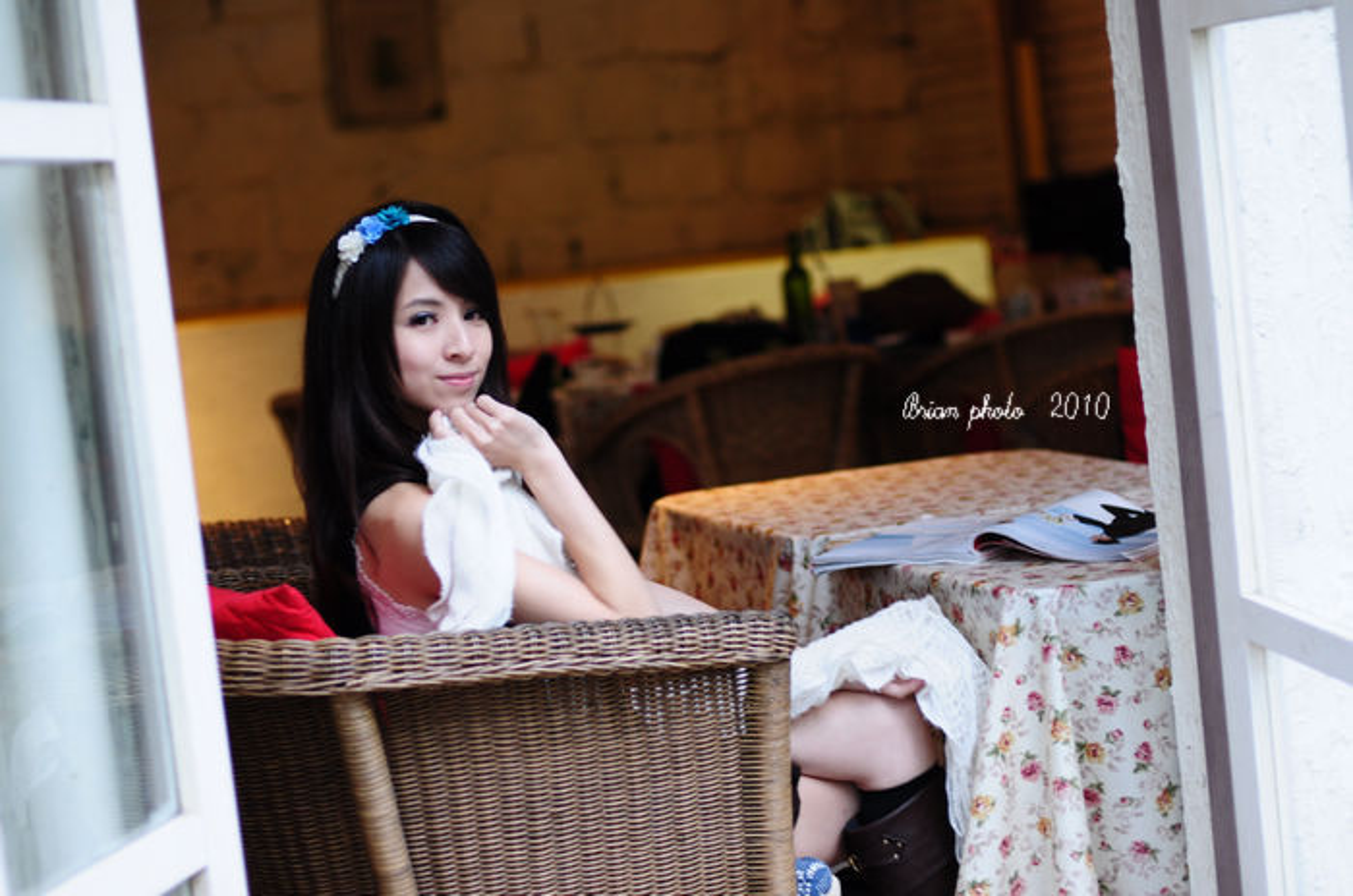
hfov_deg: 27.0
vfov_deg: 18.1
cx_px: 676
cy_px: 448
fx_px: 2814
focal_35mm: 75
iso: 400
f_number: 2
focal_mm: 50
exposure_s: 1/50
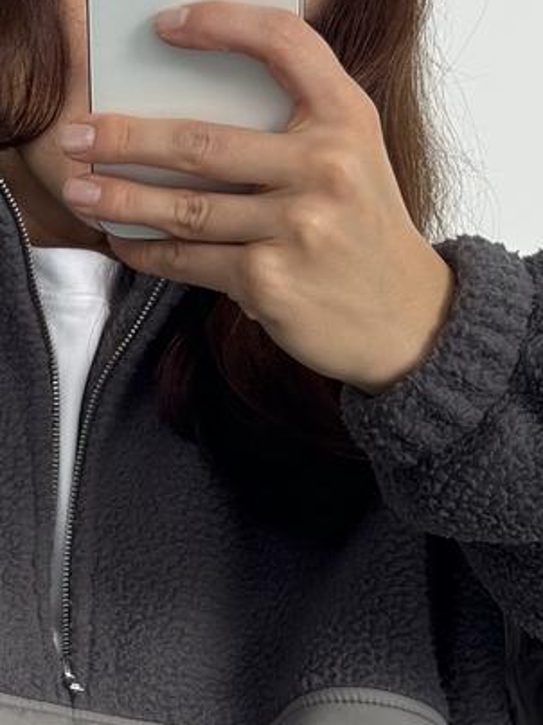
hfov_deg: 12.0
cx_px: 0
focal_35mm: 122
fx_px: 2553
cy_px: 567
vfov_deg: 16.1
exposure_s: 1/142
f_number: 1.78
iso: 50
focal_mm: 6.76
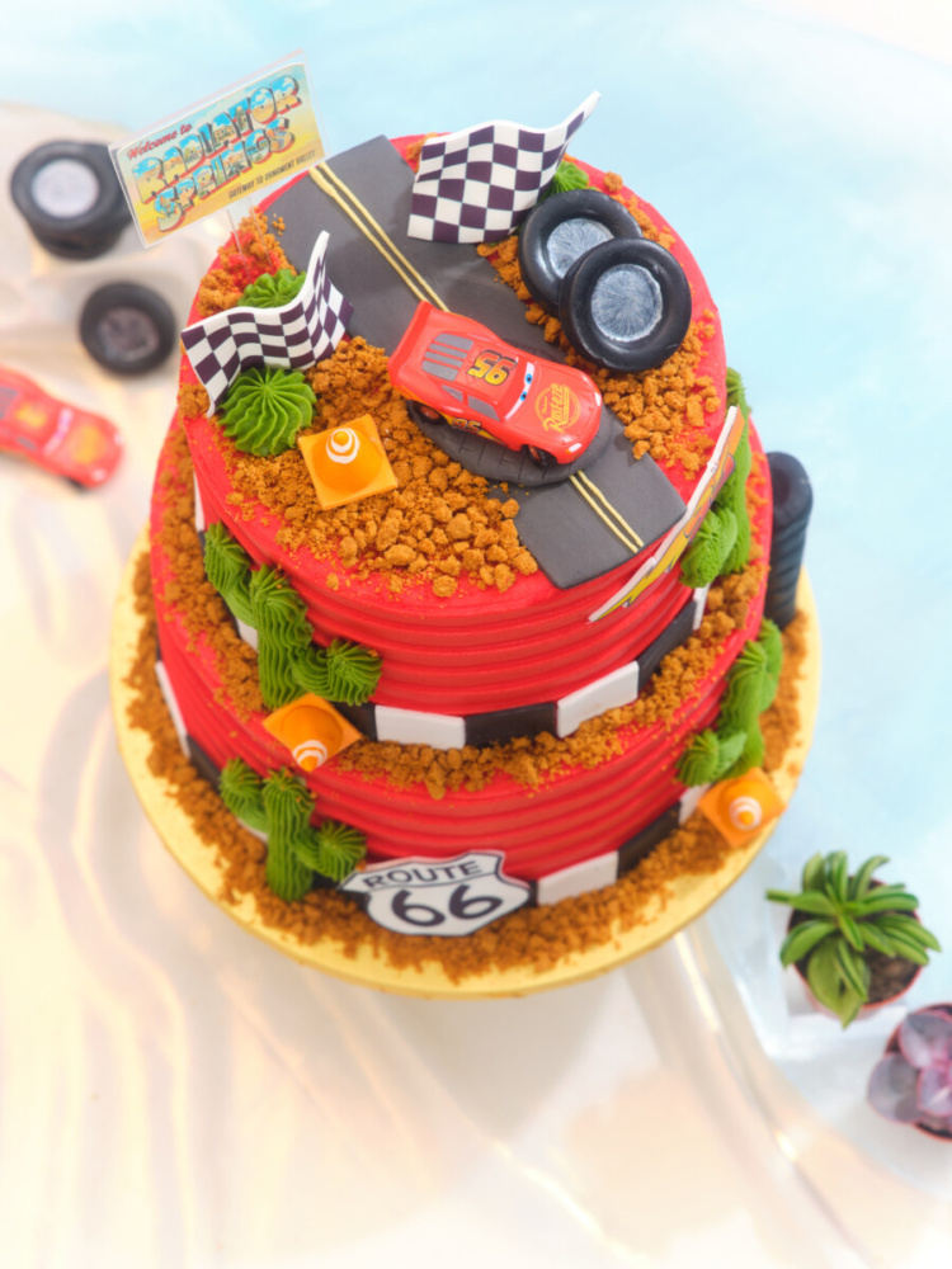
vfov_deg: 22.5
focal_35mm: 87
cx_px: 476
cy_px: 634
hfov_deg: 17.0
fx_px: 3190
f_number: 8
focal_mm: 110
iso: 160
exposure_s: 1/125
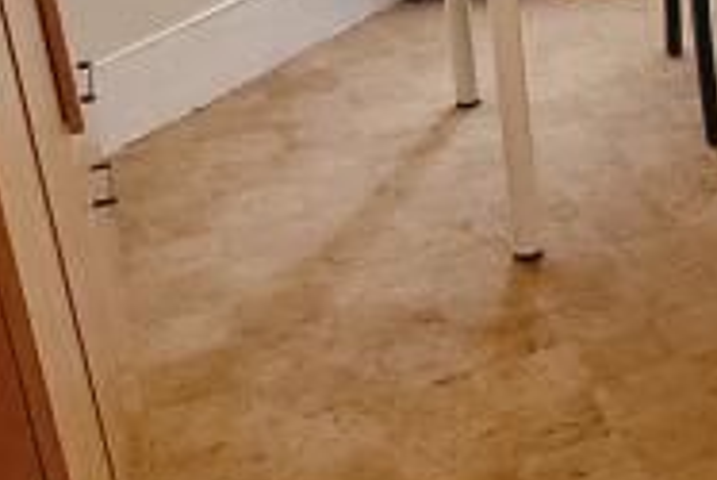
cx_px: 1254
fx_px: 1475
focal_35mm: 74
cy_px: -81
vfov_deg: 17.7
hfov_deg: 20.4
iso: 200
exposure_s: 1/50
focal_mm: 2.2
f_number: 2.2
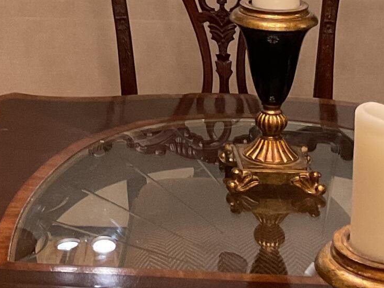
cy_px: -101
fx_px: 1309
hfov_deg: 16.0
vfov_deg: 12.1
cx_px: -76
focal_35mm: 118
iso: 100
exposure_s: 1/60
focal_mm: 3
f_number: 1.8
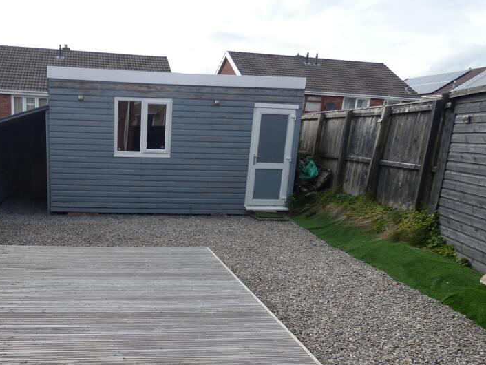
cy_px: 247
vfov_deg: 47.4
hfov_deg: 59.1
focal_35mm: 29
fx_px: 407
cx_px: 134
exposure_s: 1/640
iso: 80
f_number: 2.8
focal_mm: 3.6
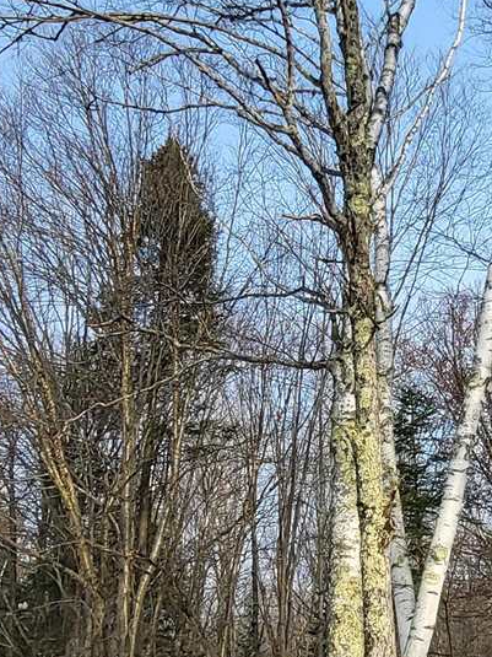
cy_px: 322
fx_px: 1062
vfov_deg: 34.4
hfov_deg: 25.2
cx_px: 454
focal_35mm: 56
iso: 32
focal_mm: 1.74
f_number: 2.2
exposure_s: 1/773
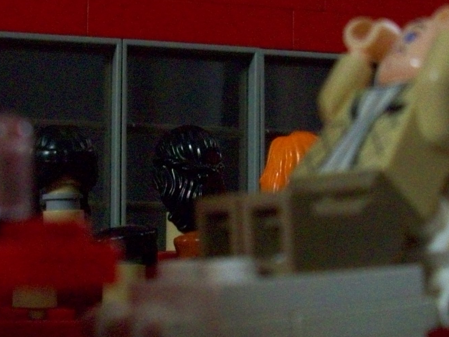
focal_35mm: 79
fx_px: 1025
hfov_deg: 24.7
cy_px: 199
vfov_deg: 18.7
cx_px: 232
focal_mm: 5.7
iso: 320
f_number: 2.8
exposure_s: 1/8
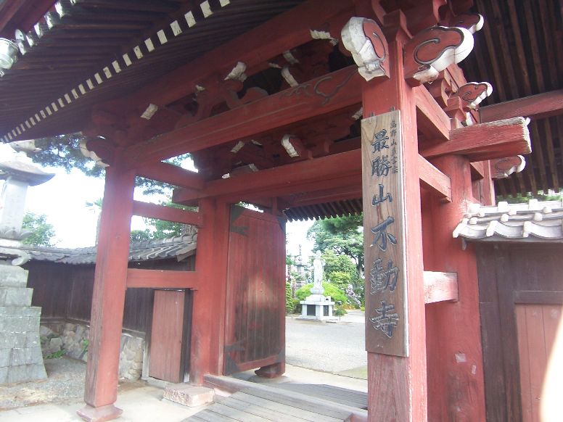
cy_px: 211
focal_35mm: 23
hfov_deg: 73.9
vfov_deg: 58.9
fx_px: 374
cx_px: 282
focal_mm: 3.8
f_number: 2.8
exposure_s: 1/50
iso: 64
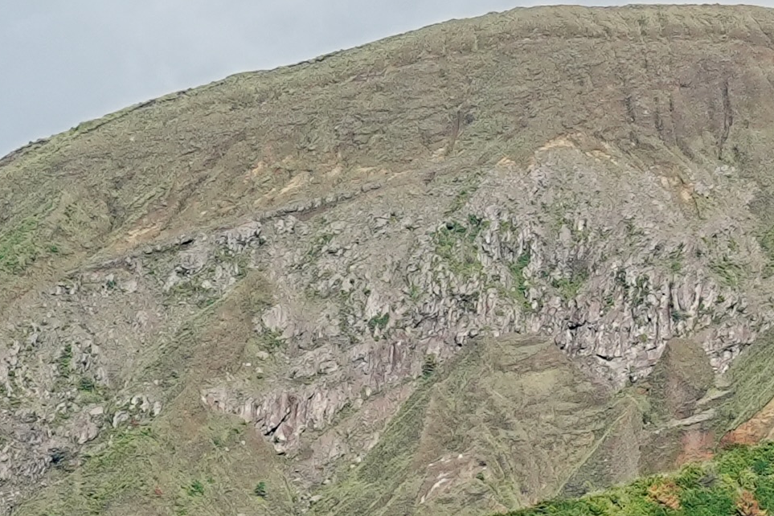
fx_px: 7352
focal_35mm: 342
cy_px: -40
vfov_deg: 4.0
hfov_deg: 5.6
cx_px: 2508
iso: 400
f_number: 8
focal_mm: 47
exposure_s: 1/500
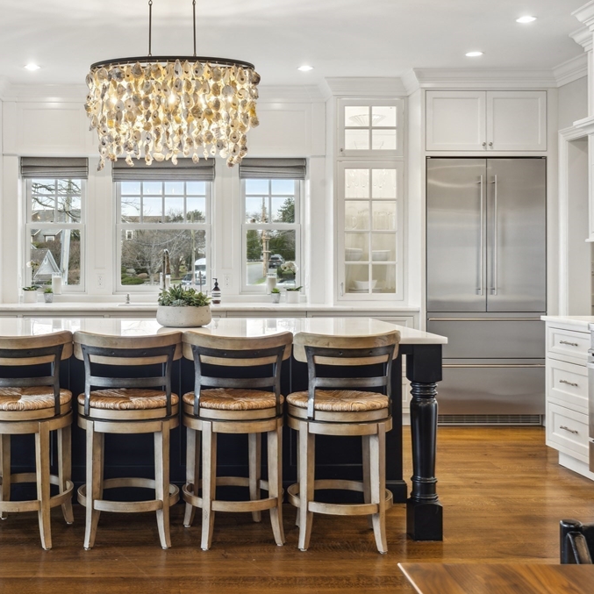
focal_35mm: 45
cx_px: 177
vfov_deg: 37.6
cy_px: 298
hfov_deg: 37.0
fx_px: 874
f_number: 10
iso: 320
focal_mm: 35
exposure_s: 1/5
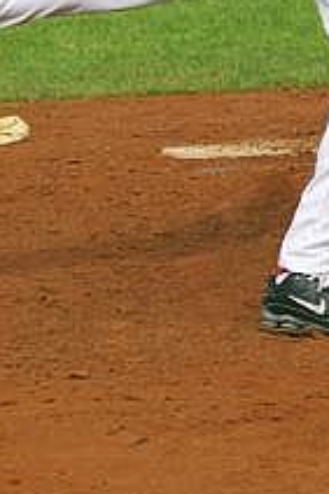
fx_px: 21926
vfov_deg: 1.3
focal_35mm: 1597
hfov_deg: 0.9
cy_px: 156
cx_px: 285
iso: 200
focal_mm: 300
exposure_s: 1/800
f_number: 4.5
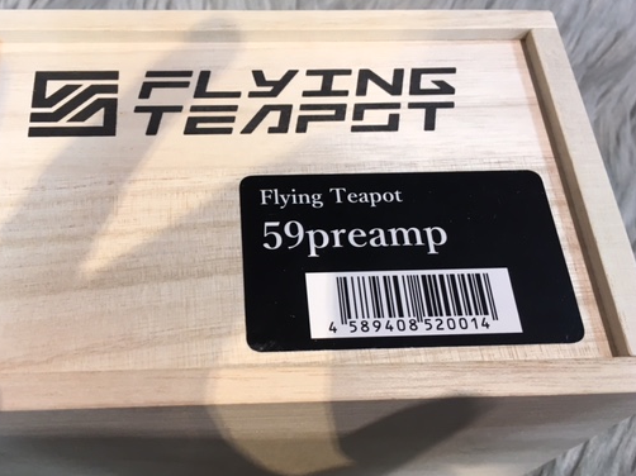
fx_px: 679
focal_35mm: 37
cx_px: 255
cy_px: 254
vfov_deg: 38.6
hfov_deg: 49.8
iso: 25
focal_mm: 4.15
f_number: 2.2
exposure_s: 1/30
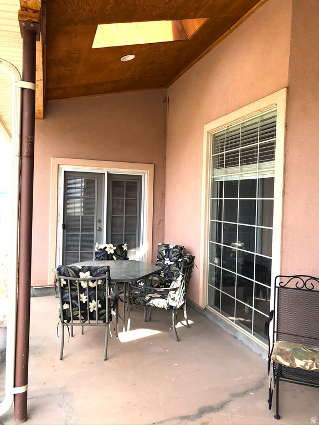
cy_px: 212
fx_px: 344
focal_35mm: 28
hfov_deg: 49.7
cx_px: 160
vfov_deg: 63.4
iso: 20
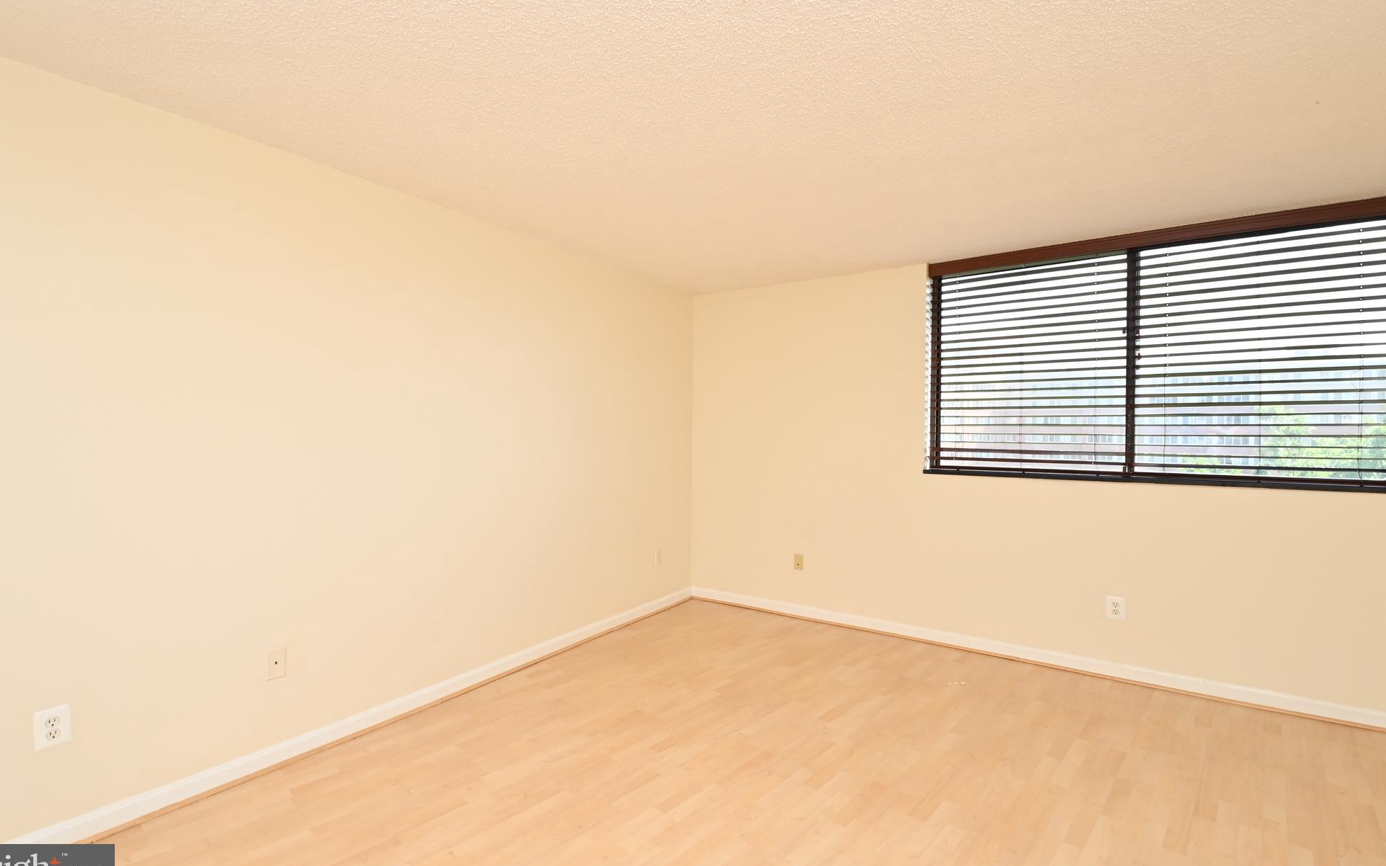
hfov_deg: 97.8
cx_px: 683
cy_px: 412
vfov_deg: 71.2
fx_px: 604
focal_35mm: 16
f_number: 7.1
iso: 250
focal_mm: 10
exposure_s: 1/160
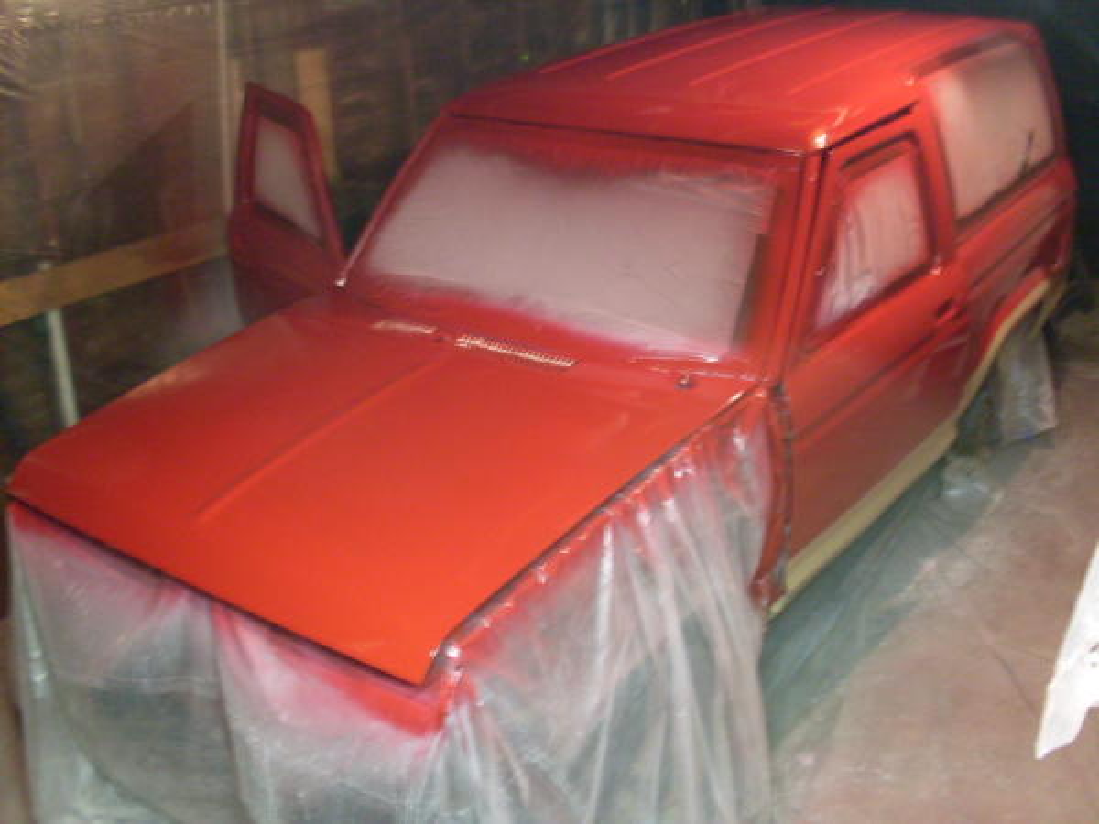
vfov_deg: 37.7
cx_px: 550
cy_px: 412
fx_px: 1206
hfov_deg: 49.0
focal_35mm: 38
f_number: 2.8
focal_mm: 6.3
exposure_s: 1/4
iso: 200
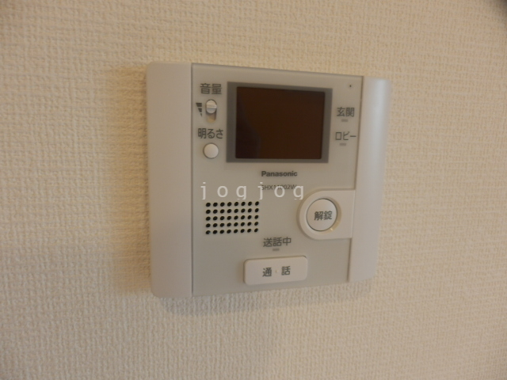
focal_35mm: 24
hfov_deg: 71.6
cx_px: 254
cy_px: 190
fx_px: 352
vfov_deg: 56.8
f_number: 3
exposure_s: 1/30
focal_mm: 4.2
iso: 80
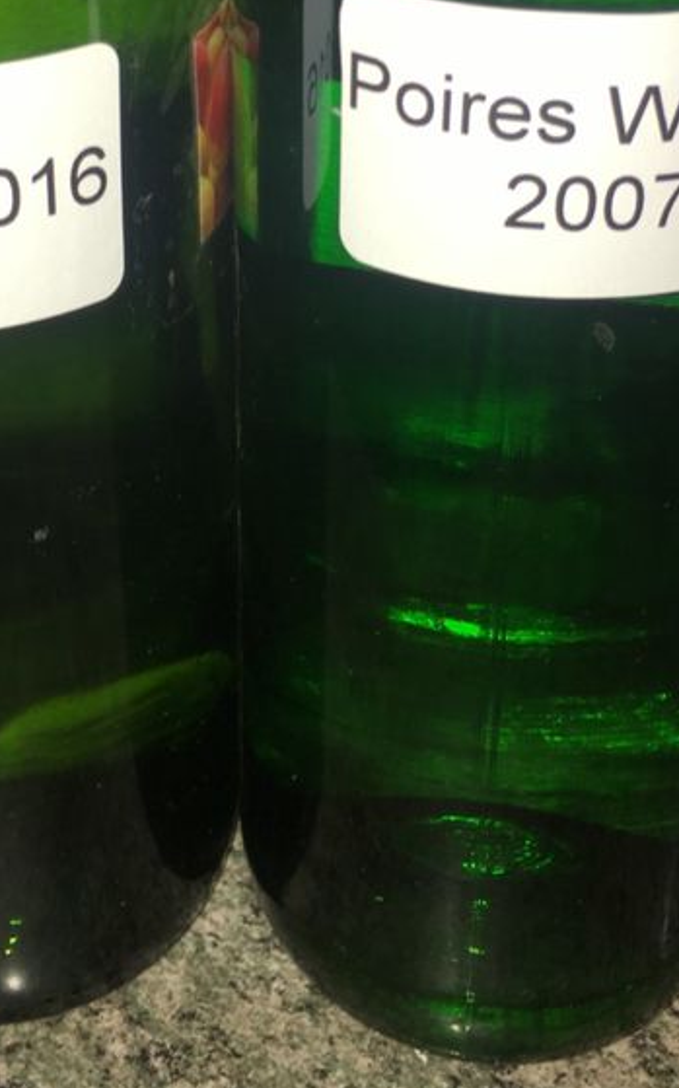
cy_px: 175
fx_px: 1630
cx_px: 257
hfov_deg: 23.5
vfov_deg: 35.4
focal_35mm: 55
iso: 25
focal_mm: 4.15
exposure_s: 1/56
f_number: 2.2
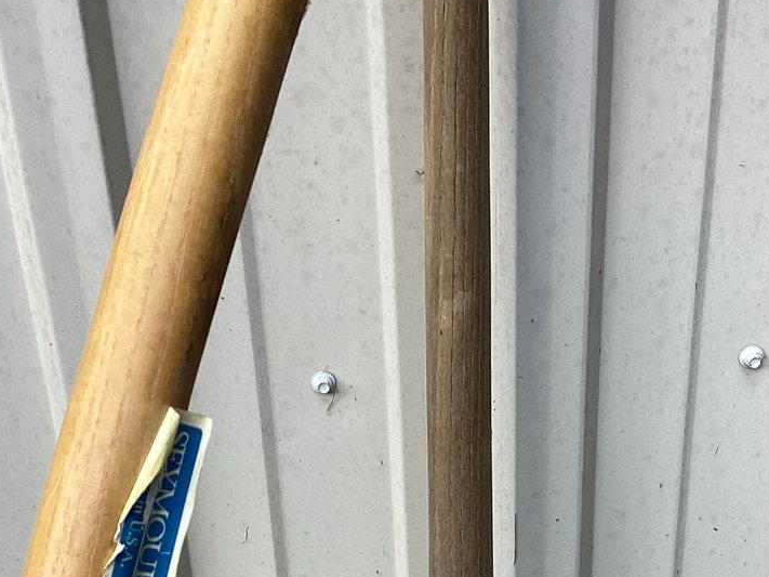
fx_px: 1466
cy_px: 600
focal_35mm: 66
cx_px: 440
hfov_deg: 29.4
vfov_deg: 21.3
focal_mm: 3.3
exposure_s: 1/183
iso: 25
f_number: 2.4
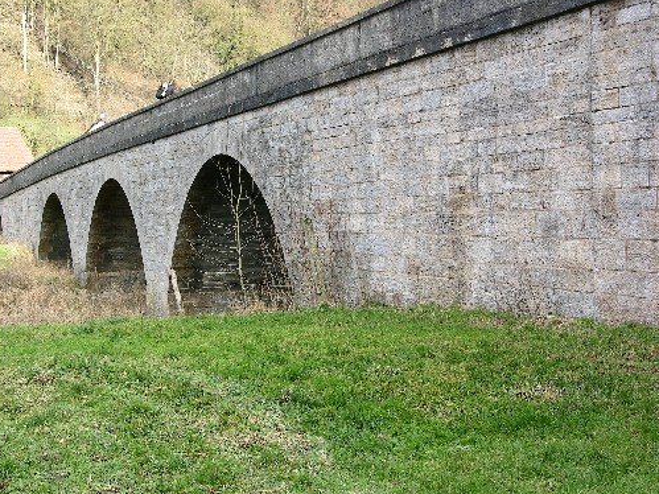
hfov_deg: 26.7
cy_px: 218
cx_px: 294
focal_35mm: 73
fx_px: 1389
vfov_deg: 20.1
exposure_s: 1/64.2
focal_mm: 15.7
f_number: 4
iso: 50
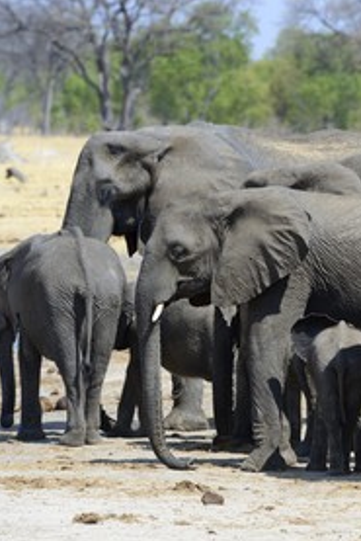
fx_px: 6369
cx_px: 345
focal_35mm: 424
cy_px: 271
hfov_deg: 3.2
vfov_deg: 4.9
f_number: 7.1
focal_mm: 280
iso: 400
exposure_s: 1/800
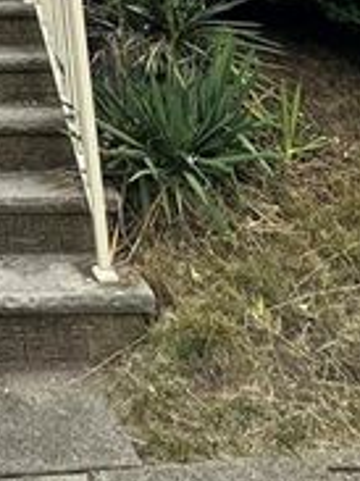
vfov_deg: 23.2
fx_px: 708
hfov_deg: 24.6
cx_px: -118
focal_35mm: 51
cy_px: -351
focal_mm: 2.22
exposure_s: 1/1289
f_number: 2.2
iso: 40
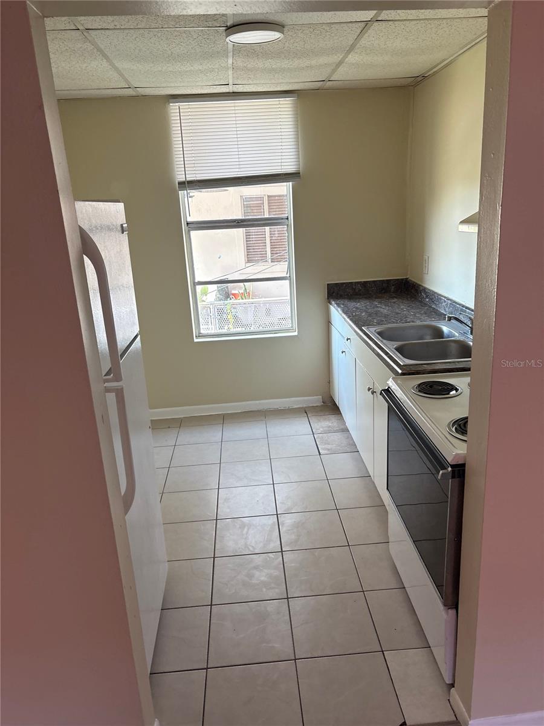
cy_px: 363
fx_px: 545
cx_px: 272
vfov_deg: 67.3
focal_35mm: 26
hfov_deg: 53.1
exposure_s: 1/120
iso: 100
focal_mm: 5.96
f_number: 1.6
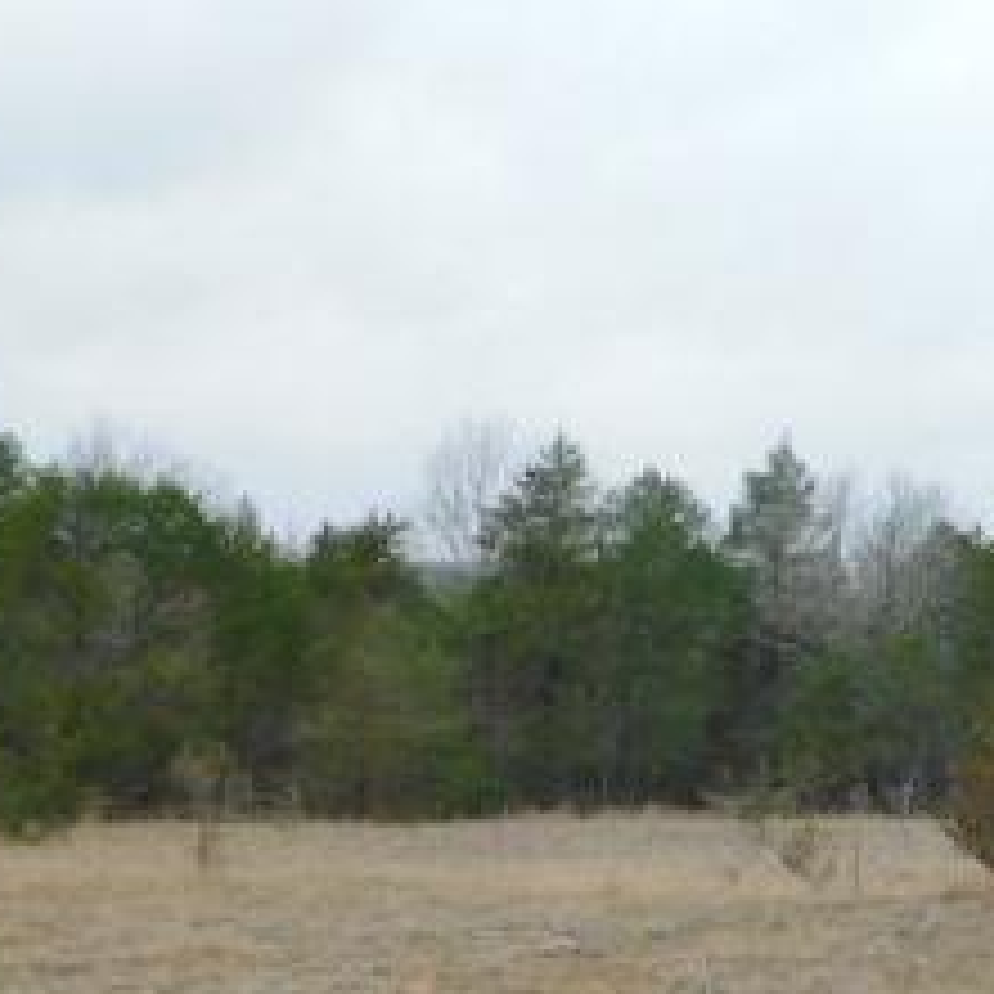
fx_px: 1917
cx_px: 1012
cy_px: 706
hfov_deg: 27.3
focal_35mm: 59
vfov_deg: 28.8
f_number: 3
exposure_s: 1/640
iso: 125
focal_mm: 4
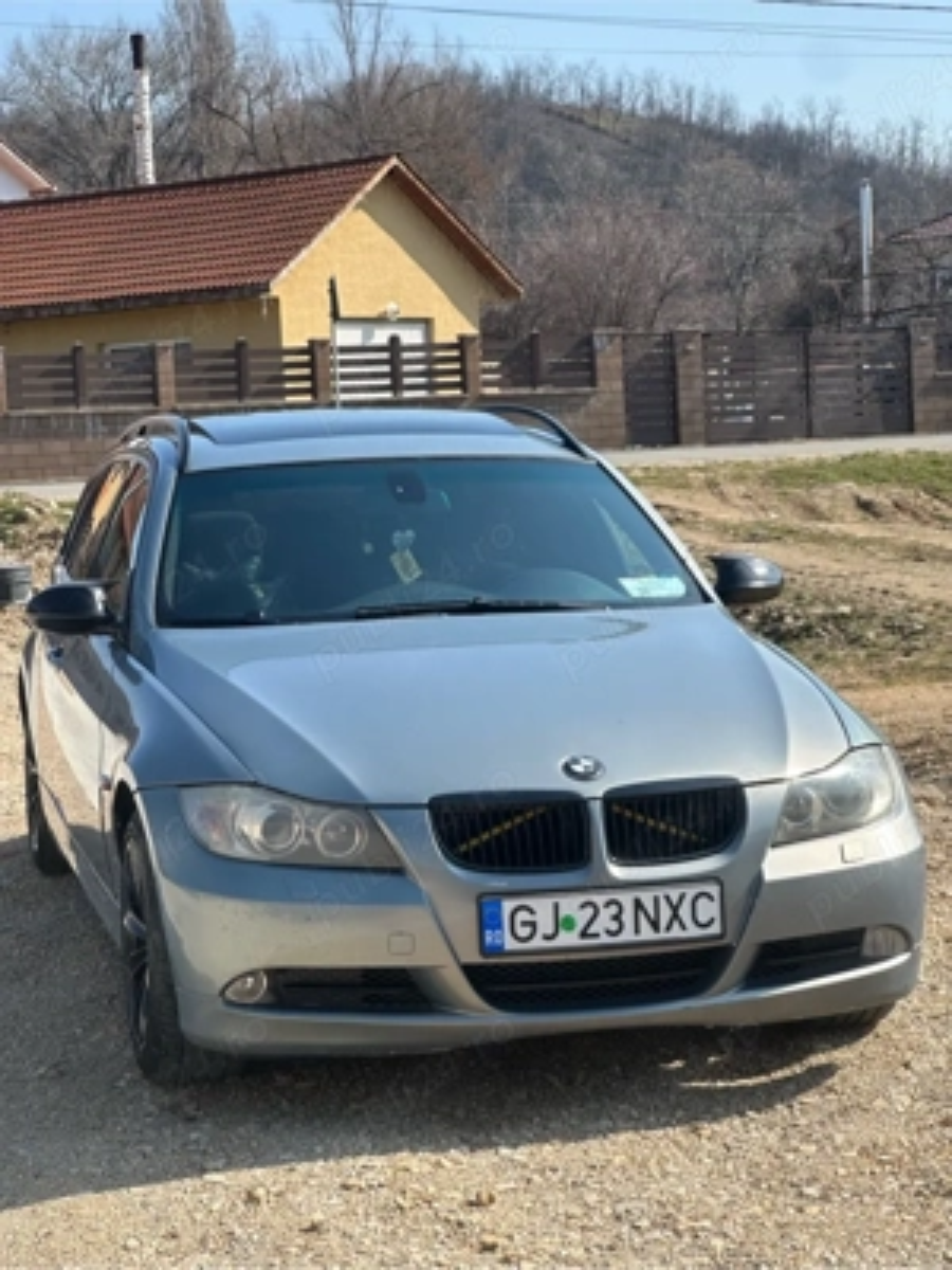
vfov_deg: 25.3
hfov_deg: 19.1
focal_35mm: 77
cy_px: 635
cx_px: 476
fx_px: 2824
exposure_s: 1/433
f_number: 2.8
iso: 32
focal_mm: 9
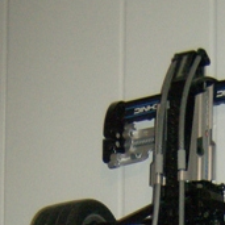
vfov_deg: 11.9
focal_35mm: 131
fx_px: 963
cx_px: 205
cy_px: 450
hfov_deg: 13.2
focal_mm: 6
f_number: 2.8
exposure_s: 1/60
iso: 200
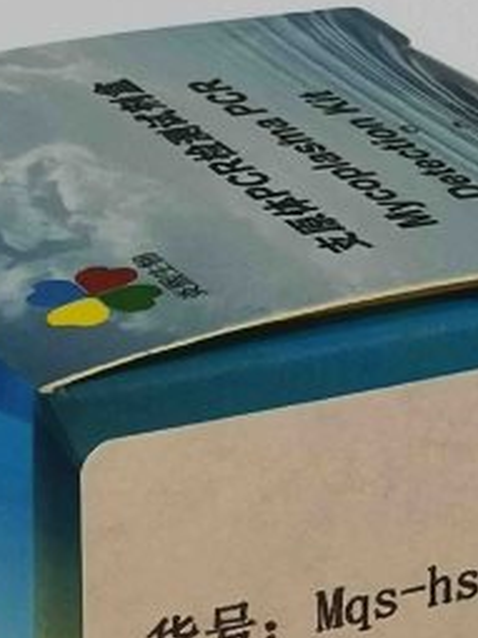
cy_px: 693
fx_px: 4257
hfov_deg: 6.4
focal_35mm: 231
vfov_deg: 8.5
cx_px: 250
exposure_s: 1/100
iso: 125
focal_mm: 4.75
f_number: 1.8
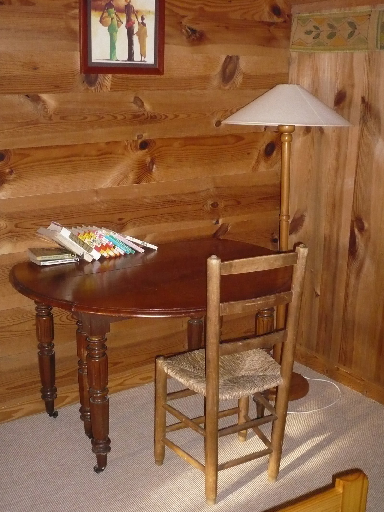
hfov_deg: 32.2
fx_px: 666
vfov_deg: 42.1
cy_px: 256
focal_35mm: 45
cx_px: 192
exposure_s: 1/30
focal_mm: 7.5
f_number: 3.2
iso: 640
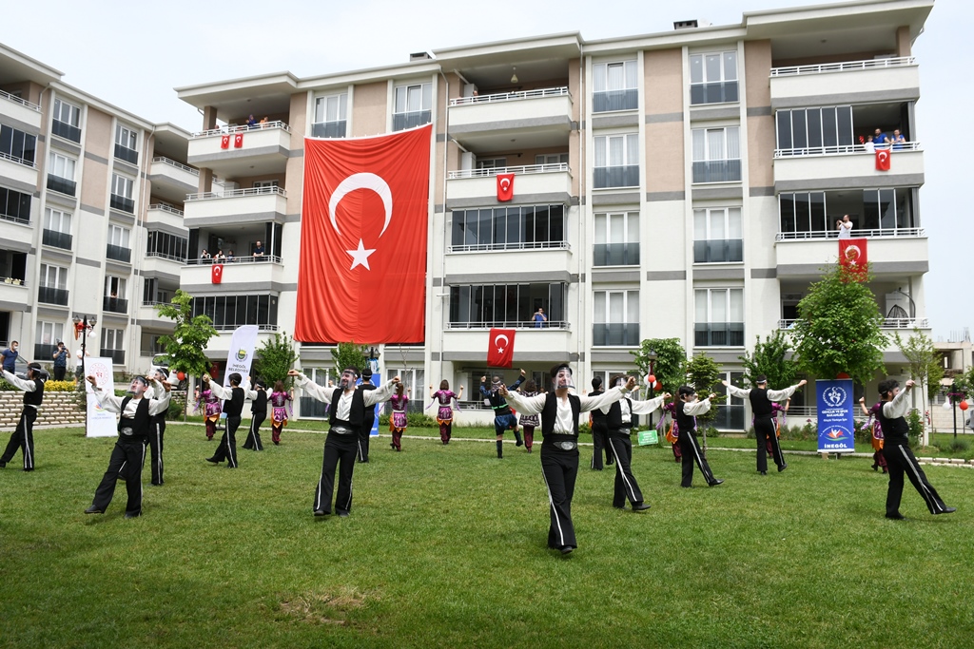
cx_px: 487
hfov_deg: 67.4
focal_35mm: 27
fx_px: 731
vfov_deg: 47.9
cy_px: 324
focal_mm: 18
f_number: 10
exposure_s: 1/160
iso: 160
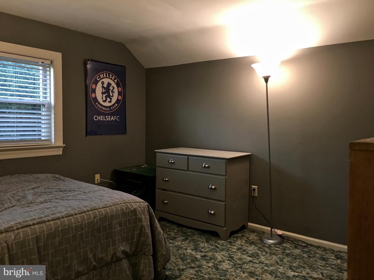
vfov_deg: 48.2
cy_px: 140
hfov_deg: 61.7
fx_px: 313
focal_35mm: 29
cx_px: 187
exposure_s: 1/8
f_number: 2.2
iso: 80
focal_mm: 4.15
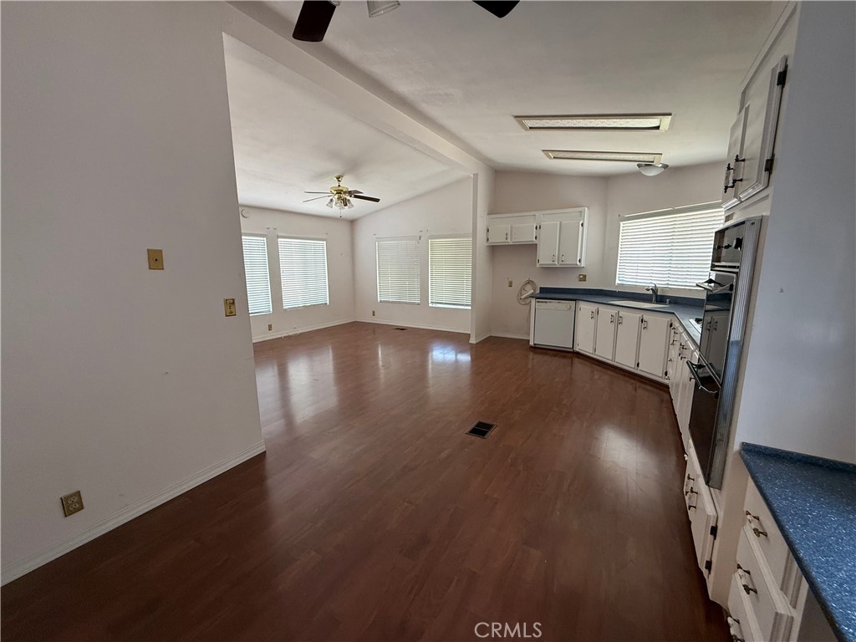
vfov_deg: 85.7
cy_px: 321
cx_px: 428
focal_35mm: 14
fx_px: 346
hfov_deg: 102.1
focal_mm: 2.22
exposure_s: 1/120
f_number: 2.2
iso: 250
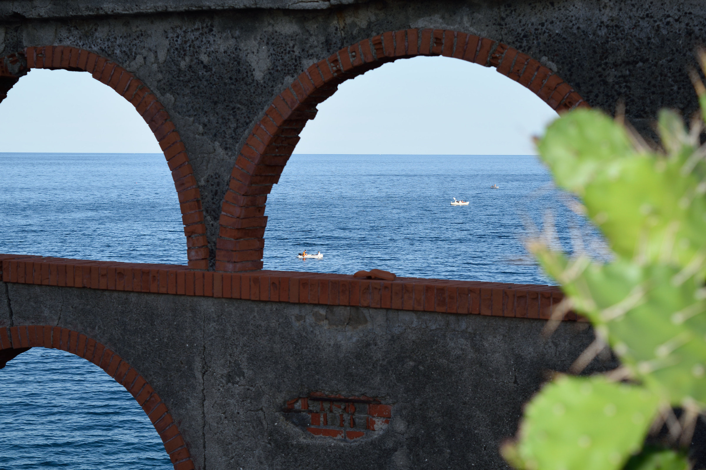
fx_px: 1618
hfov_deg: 24.6
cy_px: 235
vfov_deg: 16.6
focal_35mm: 82
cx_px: 353
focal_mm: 55
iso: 100
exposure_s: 1/200
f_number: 8
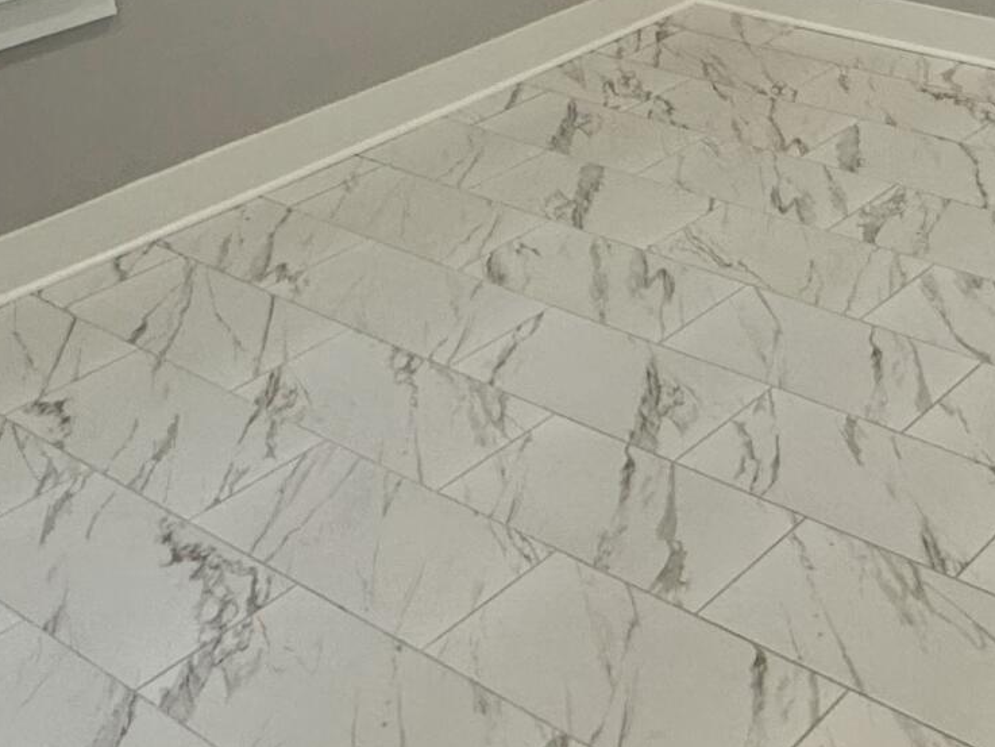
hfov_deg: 32.5
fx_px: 1639
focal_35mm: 57
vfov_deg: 25.2
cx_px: 842
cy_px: 142
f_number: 2.2
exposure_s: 1/120
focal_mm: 2.22
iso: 160
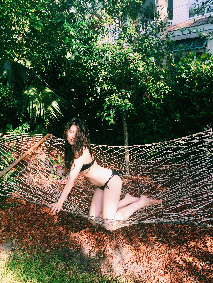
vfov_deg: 61.7
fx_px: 238
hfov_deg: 48.2
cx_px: 106
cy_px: 142
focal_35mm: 29
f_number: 2.2
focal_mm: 4.15
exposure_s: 1/275
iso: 32
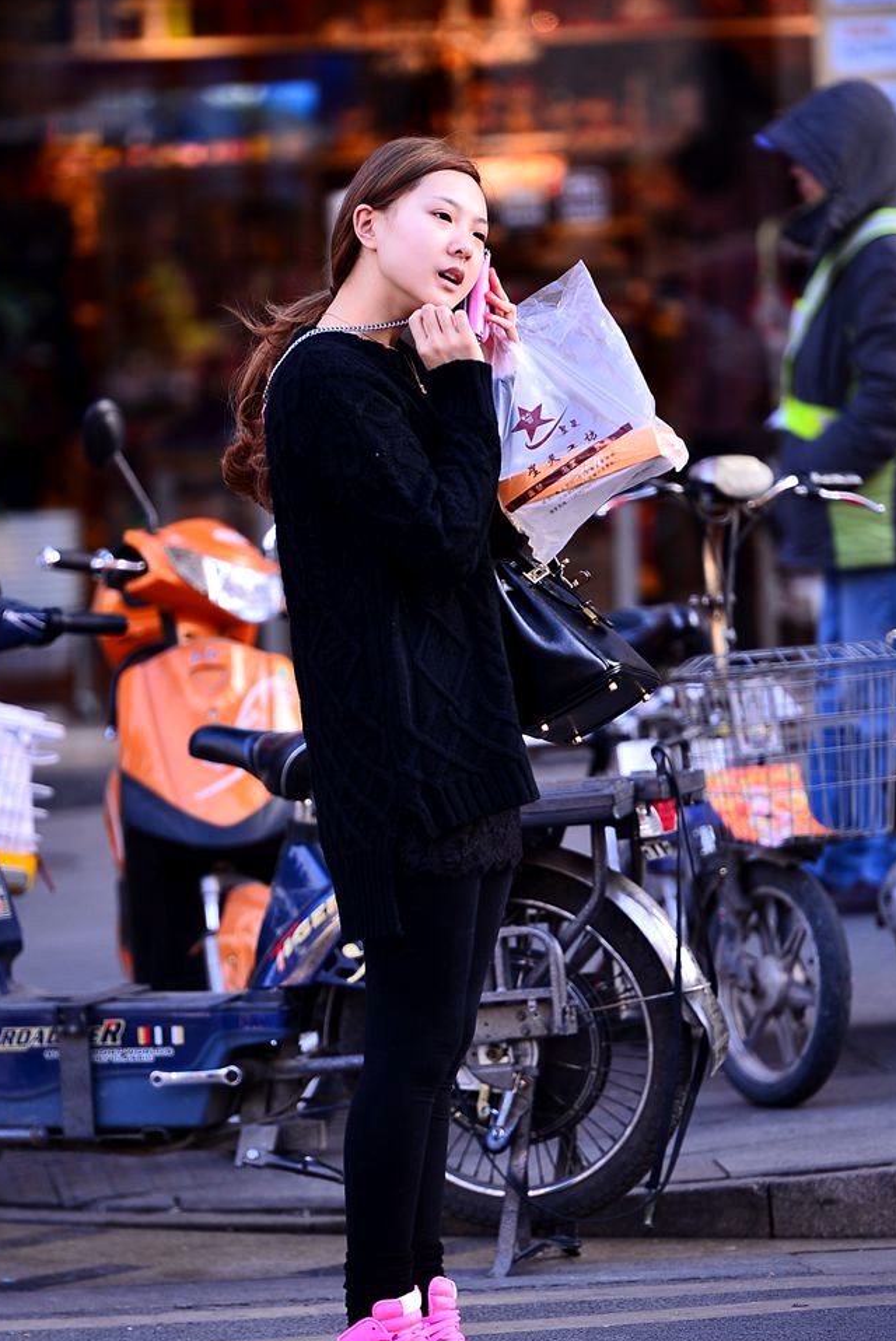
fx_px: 9319
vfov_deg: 8.2
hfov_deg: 5.5
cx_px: 433
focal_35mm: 250
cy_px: 712
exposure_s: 1/400
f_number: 2.8
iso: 250
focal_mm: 200
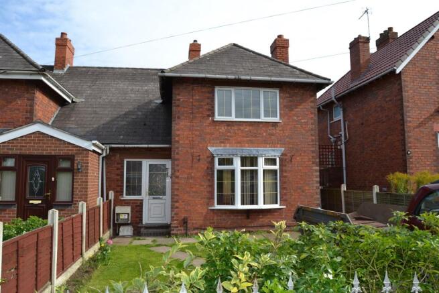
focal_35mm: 27
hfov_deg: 67.4
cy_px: 146
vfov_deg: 48.0
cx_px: 220
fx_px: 329
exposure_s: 1/200
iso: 100
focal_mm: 18
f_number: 8
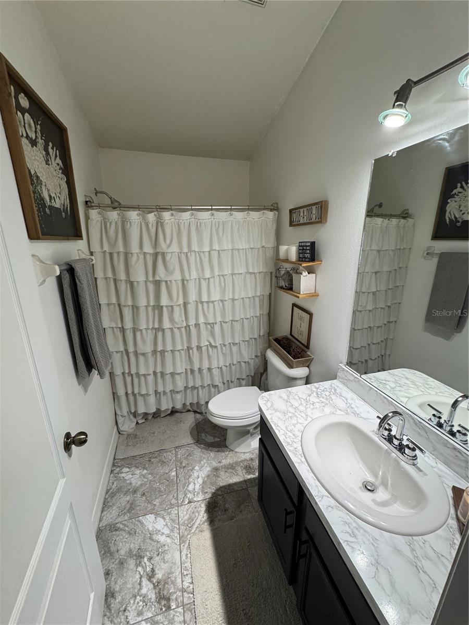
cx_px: 234
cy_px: 312
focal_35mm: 14
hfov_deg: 85.7
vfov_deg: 102.1
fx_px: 253
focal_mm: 2.22
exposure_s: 1/120
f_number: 2.2
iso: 250
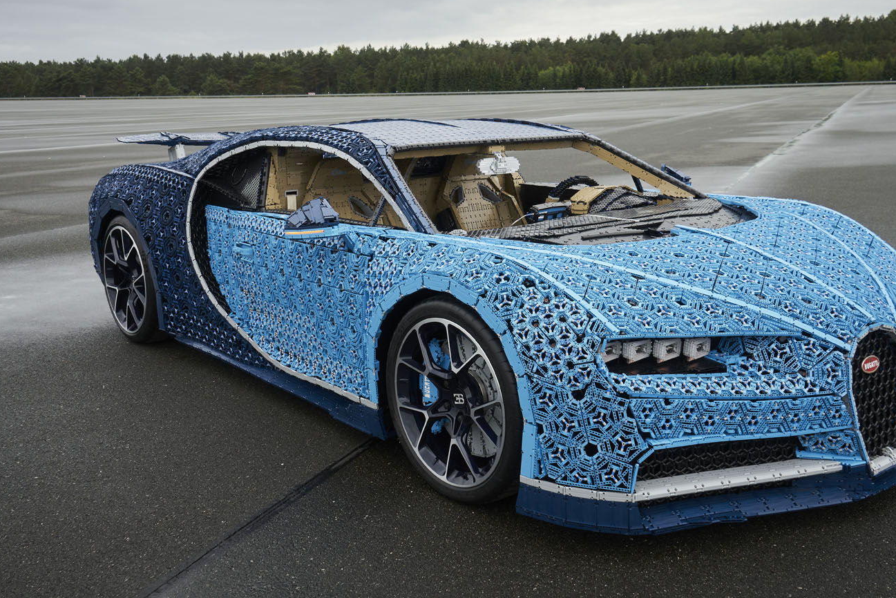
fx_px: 921
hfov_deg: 51.9
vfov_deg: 35.9
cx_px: 461
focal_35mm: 37
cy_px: 245
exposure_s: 1/200
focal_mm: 25
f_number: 7.1
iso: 200
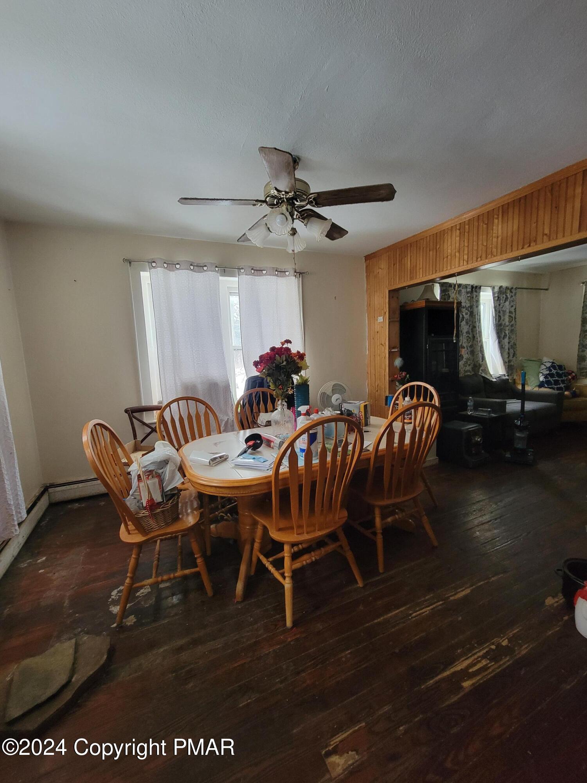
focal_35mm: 13
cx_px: 294
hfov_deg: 89.9
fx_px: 294
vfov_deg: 106.2
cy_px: 392
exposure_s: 1/40
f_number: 2.2
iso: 400
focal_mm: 2.2
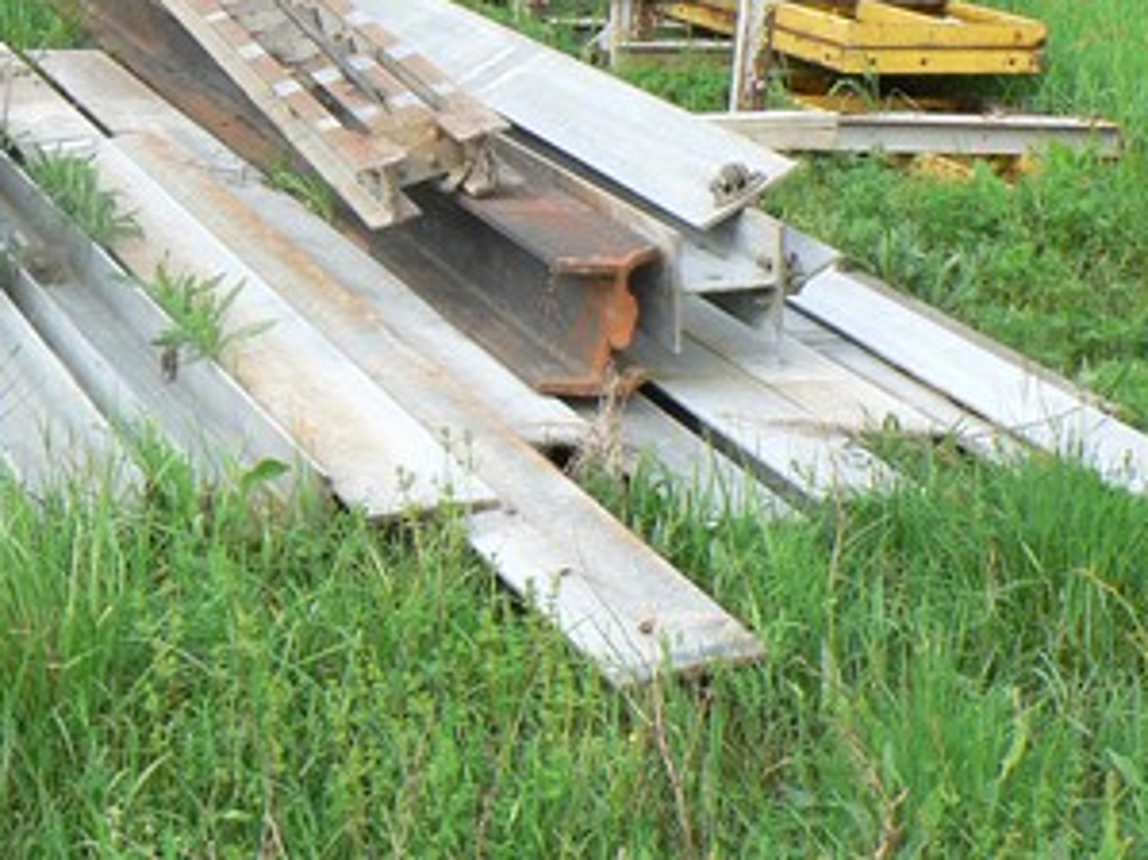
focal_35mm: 77
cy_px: 234
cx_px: 15
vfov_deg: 19.0
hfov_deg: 24.3
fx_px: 2553
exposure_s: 1/125
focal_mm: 6
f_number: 4
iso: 80
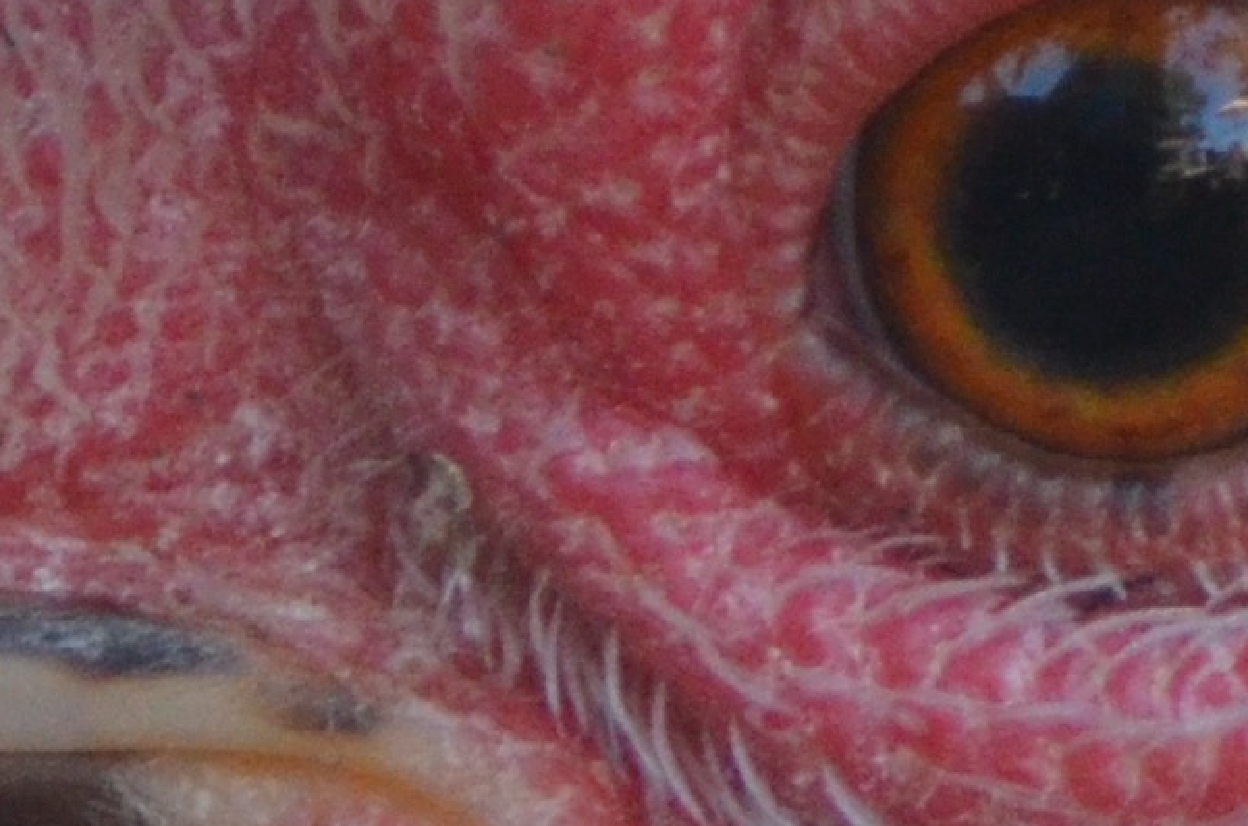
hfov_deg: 0.7
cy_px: 1743
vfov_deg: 0.5
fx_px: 102742
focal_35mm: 2971
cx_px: 2079
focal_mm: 260
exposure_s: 1/320
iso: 1600
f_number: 5.6
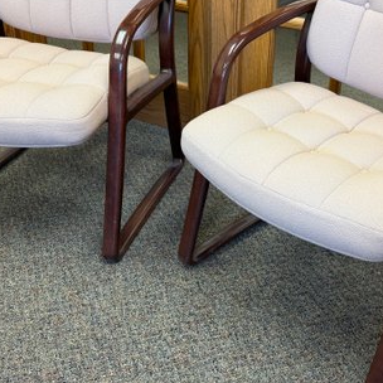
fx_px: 551
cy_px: 139
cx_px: 224
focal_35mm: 44
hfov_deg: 38.2
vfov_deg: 38.1
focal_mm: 6.76
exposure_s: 1/60
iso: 160
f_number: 1.78
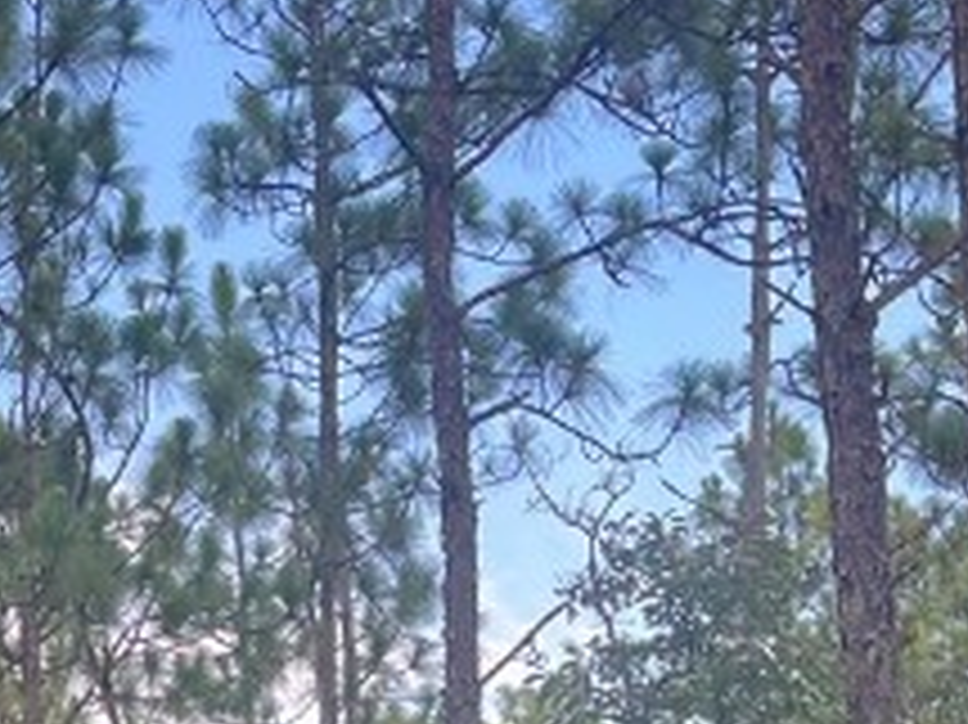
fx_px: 3466
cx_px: -45
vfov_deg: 11.2
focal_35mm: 124
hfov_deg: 15.5
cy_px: 1273
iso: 40
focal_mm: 5.1
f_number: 1.6
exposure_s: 1/129
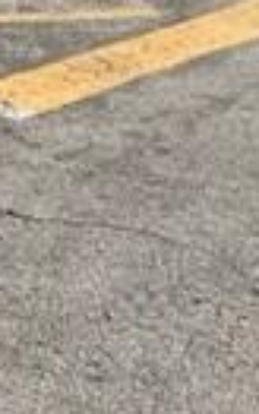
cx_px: -190
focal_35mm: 135
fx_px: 1523
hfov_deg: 9.3
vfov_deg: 13.3
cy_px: -417
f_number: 1.5
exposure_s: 1/2915
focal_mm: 5.7
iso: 50
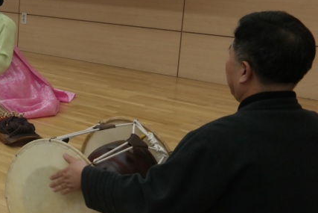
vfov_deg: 18.9
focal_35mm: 72
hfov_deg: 25.5
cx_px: -51
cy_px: 91
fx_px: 636
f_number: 3.5
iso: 800
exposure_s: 1/40
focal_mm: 20
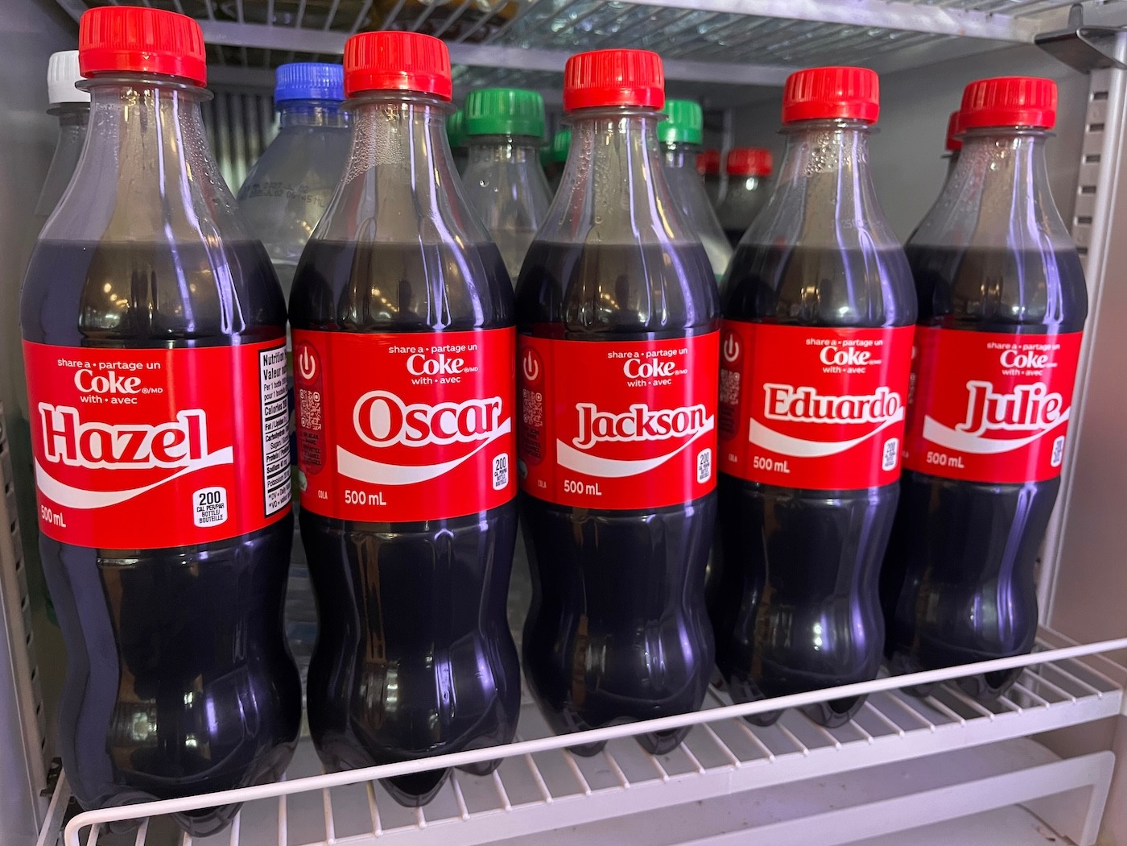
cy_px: 423
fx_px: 846
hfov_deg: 67.3
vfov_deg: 53.1
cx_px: 564
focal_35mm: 26
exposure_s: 1/40
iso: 640
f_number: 1.6
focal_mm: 5.1
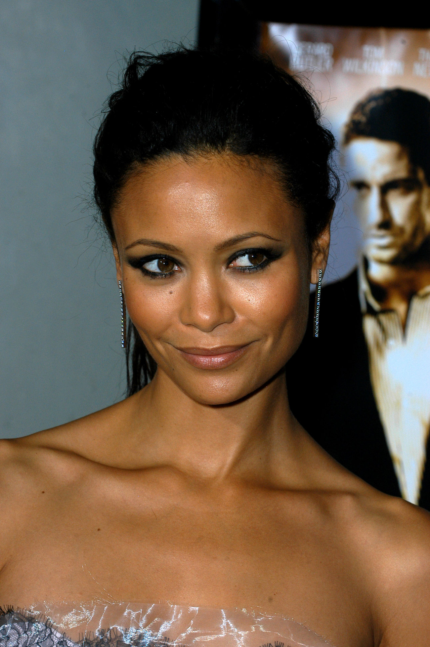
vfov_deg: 13.1
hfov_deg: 8.7
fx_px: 2827
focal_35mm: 158
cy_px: 324
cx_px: 215
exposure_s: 1/160
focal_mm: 105
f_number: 6.3
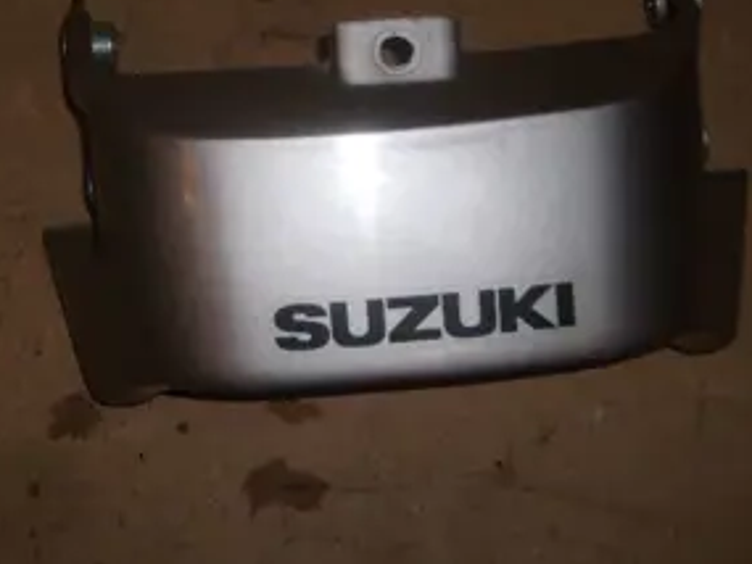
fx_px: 1282
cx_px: 332
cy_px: 148
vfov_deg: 24.6
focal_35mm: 59
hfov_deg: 32.7
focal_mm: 5.8
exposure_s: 1/30
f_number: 7.1
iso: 50
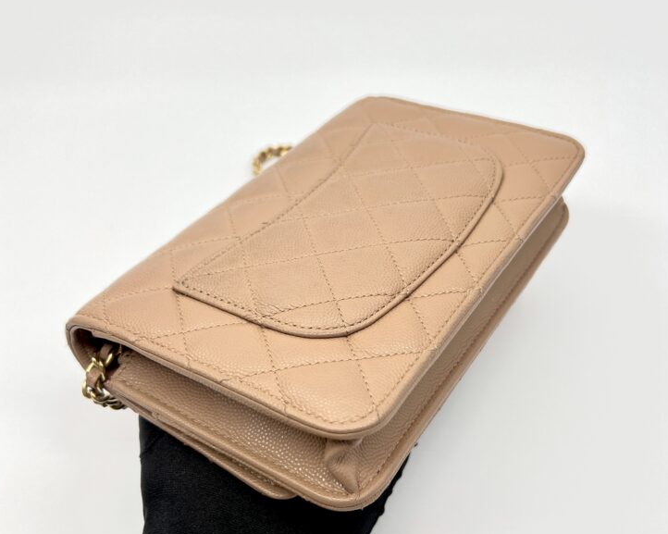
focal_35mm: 36
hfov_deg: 50.3
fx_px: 711
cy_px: 317
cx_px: 332
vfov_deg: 41.0
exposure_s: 1/115
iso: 32
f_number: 1.5
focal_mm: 5.7
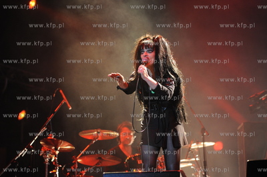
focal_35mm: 200
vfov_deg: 6.9
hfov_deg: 10.3
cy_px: 88
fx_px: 1482
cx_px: 134
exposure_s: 1/200
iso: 1600
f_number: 5
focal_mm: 200
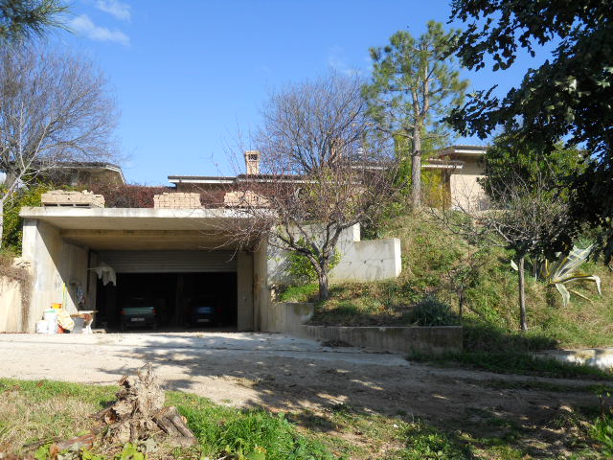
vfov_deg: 49.7
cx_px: 306
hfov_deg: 63.4
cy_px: 230
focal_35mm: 28
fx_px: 496
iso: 80
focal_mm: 5
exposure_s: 1/800
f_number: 2.7
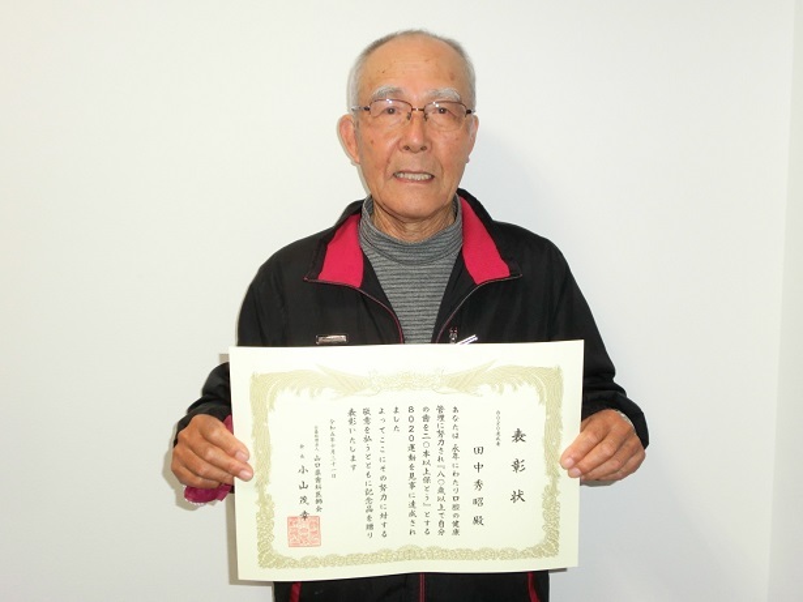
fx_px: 742
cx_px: 402
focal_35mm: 32
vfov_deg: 44.1
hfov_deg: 56.8
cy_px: 301
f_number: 3.8
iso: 400
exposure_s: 1/125
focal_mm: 5.7
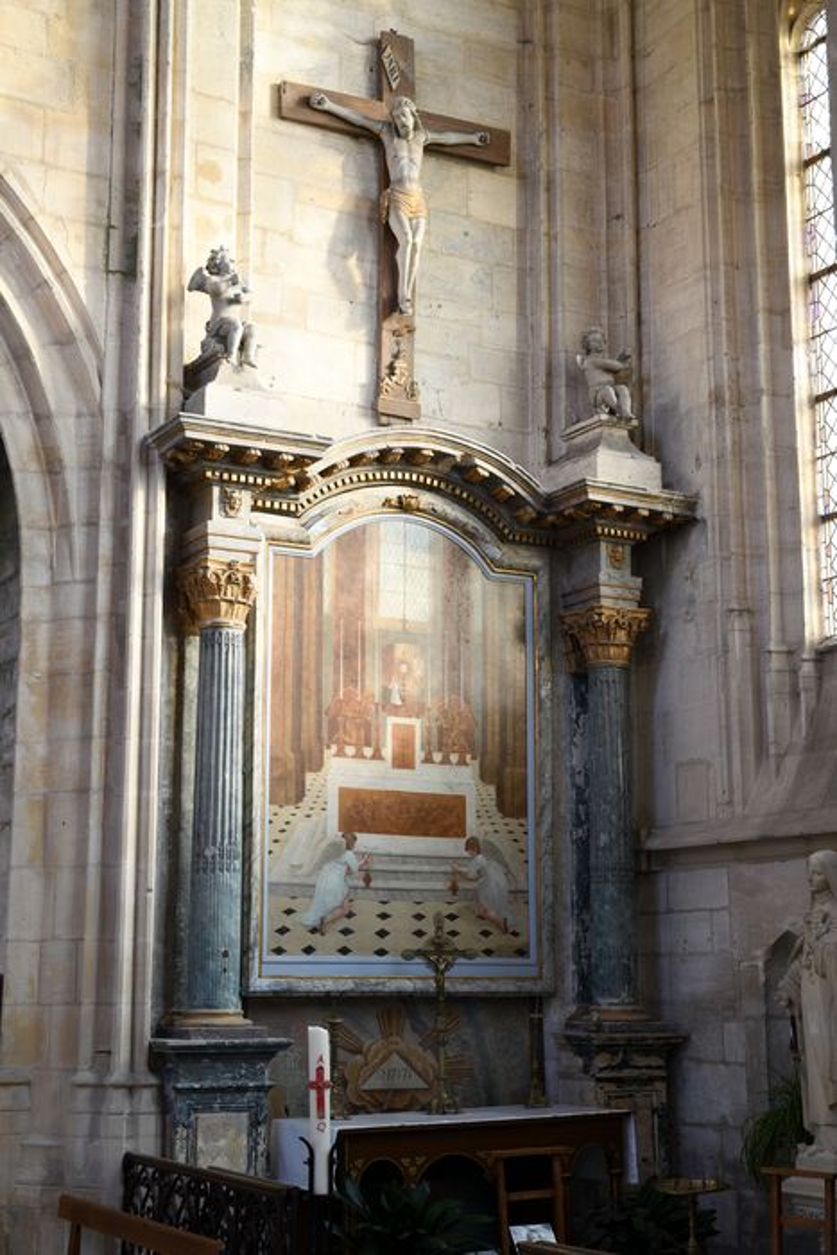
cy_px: 628
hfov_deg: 27.0
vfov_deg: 39.6
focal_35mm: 50
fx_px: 1743
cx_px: 418
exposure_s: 1
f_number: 13
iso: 64
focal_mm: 50
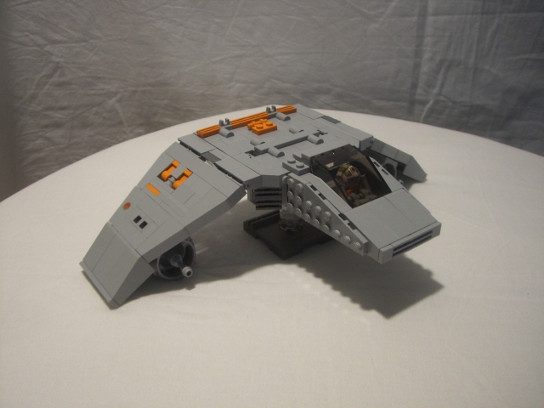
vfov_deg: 37.7
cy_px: 204
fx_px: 597
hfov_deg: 49.0
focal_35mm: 38
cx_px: 272
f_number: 2.7
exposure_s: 1/25
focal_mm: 6.2
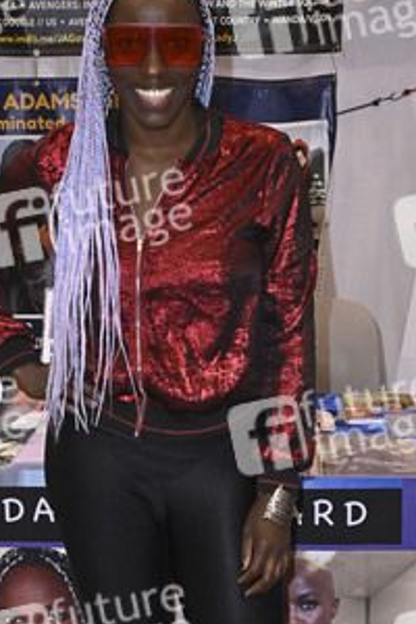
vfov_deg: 48.5
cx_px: 146
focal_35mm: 40
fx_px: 693
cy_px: 322
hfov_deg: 33.2
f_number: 5.6
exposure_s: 1/250
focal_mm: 30
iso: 1000
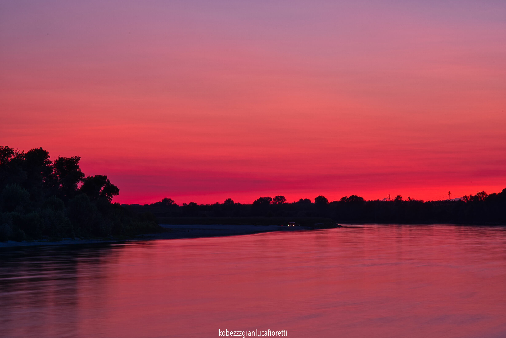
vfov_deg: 13.1
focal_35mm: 105
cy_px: 169
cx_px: 253
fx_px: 1477
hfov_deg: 19.4
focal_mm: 105
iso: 100
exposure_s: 10
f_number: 22
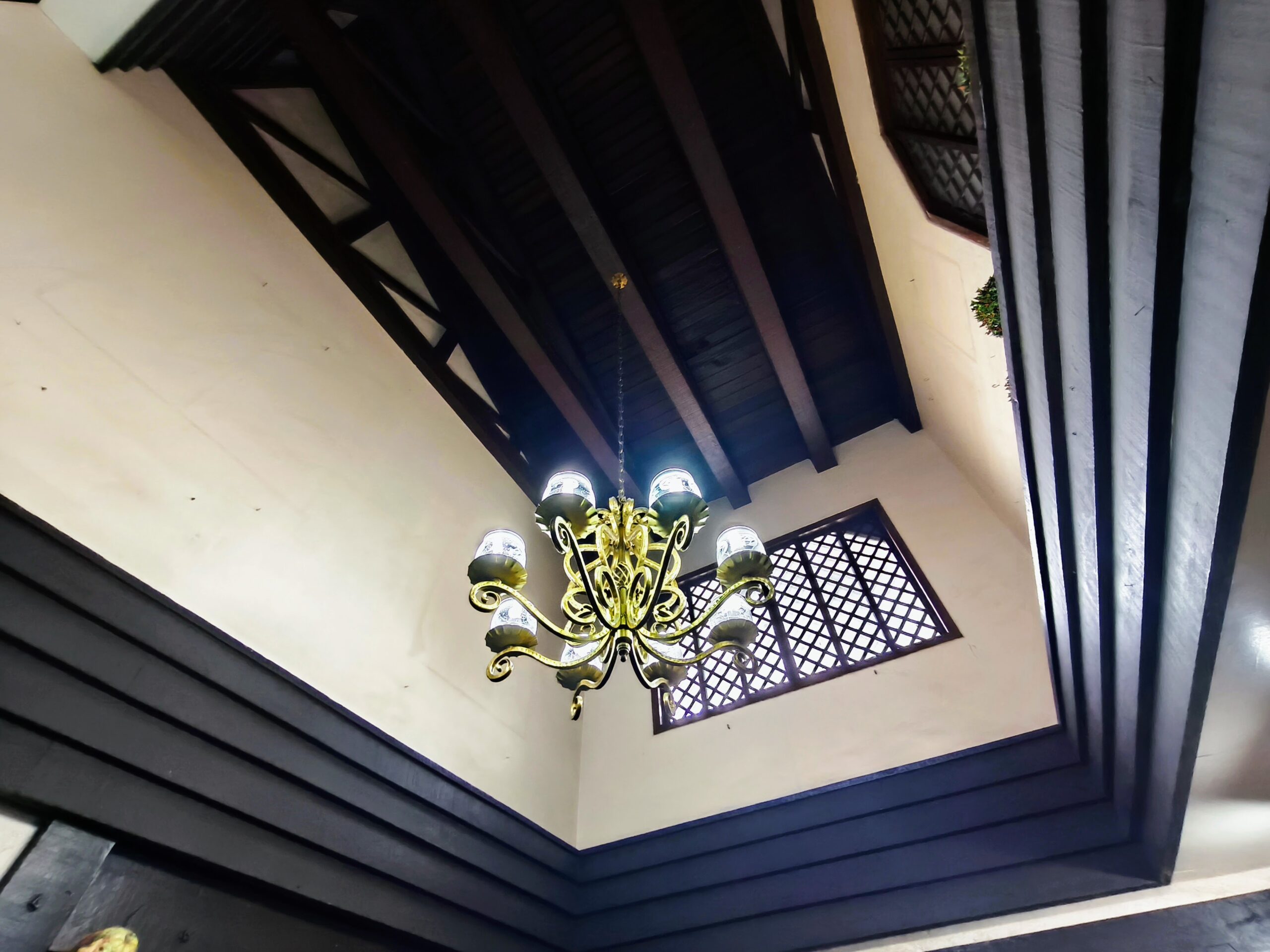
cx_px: 635
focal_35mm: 15
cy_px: 476
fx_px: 550
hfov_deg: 98.2
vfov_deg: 81.7
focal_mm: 1.91
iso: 640
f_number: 2.2
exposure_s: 1/24
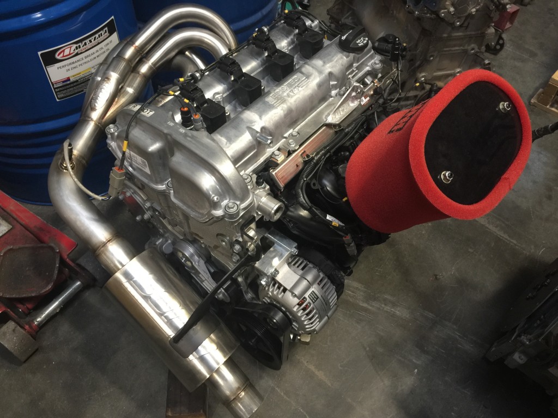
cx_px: 279
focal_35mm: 29
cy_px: 209
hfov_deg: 61.7
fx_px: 467
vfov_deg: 48.2
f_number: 2.2
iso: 80
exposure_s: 1/15
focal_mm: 4.15
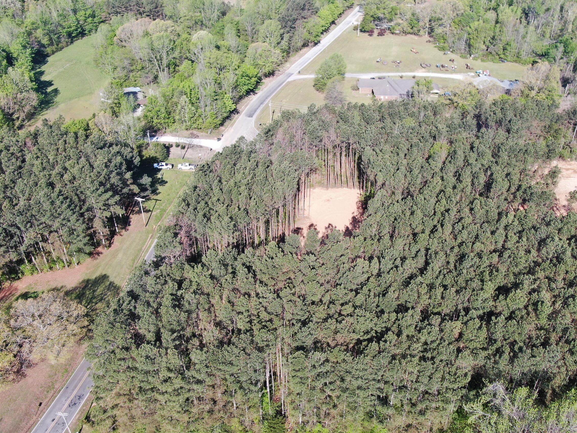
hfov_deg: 56.7
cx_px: 322
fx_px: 533
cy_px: 221
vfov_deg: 44.2
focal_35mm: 32
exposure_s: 1/640
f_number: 2.8
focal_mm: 4.39
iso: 100
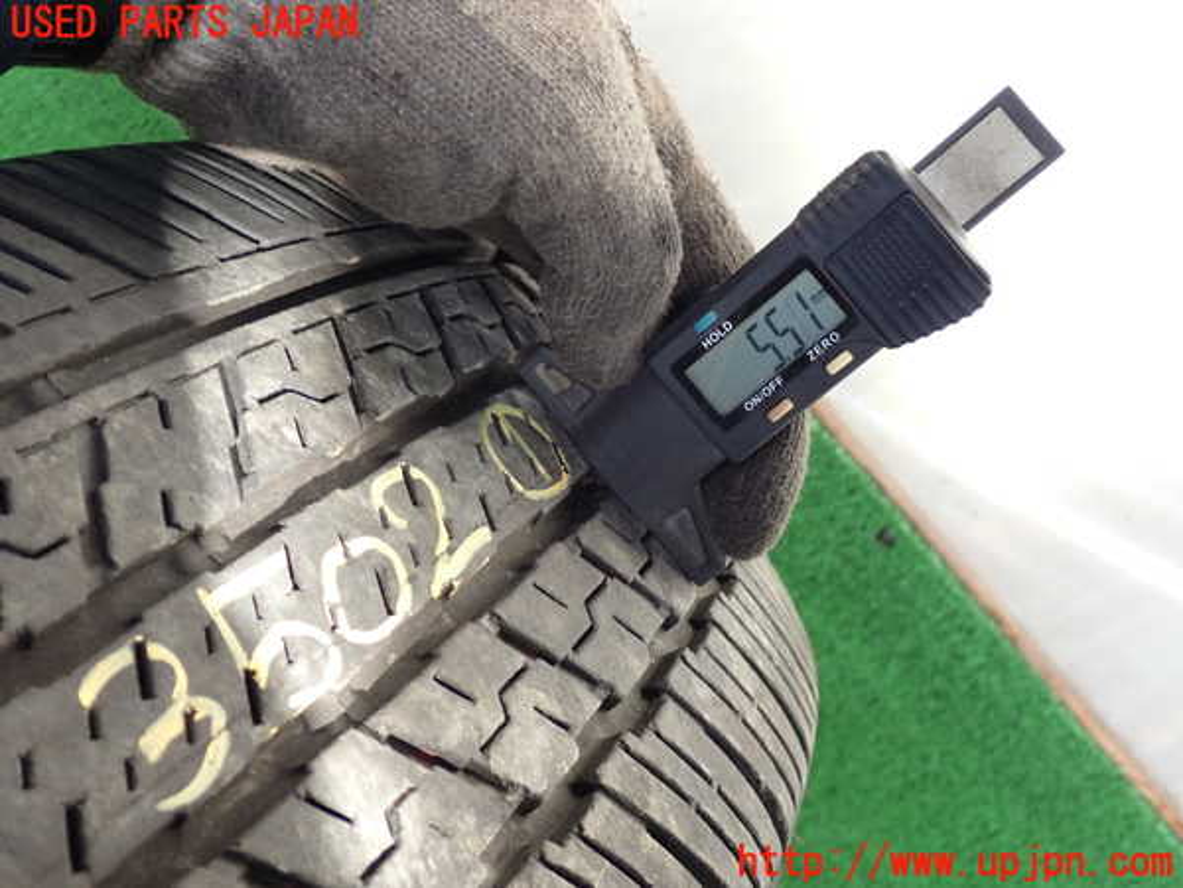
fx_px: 1299
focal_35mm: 38
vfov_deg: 37.7
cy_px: 444
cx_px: 592
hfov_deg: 49.0
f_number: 2.7
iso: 200
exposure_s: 1/125
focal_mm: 6.83
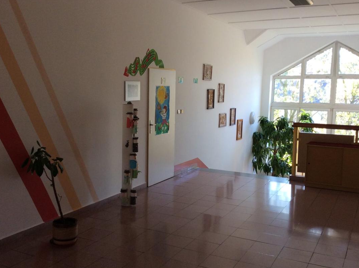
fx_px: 414
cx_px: 169
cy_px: 139
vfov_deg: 35.9
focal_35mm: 40
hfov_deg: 46.8
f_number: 2.4
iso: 40
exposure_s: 1/50
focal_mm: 3.3
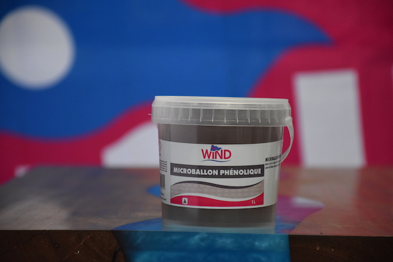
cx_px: 196
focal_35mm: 210
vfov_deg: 6.5
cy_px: 131
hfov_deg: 9.8
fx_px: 2293
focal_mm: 140
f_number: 5.6
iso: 1800
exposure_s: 1/125
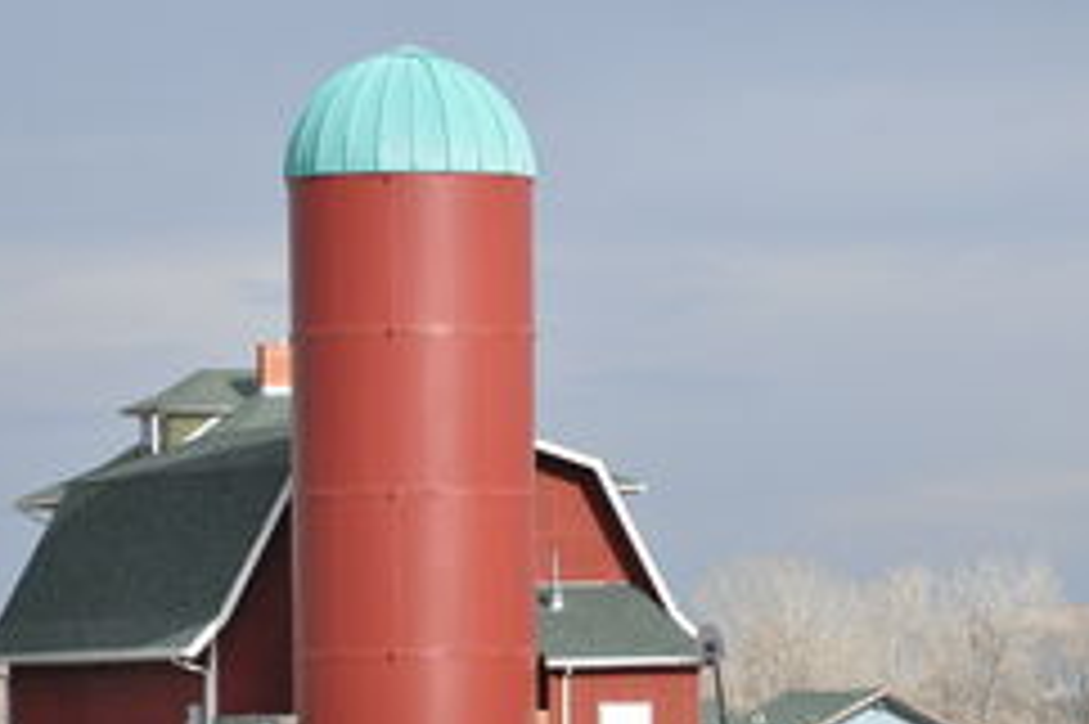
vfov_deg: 4.7
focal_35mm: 294
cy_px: 378
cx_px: 785
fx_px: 8885
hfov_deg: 7.0
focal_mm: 105
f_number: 8
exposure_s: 1/4000
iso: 1600
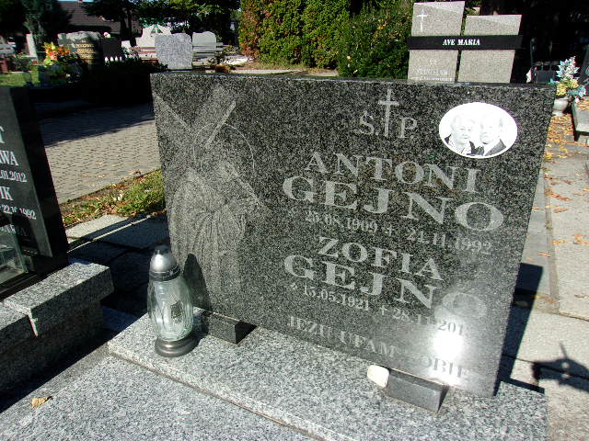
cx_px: 294
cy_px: 220
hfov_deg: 65.3
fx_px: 459
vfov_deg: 51.4
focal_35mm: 27
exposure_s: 1/90
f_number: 10.4
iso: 80
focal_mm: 4.9
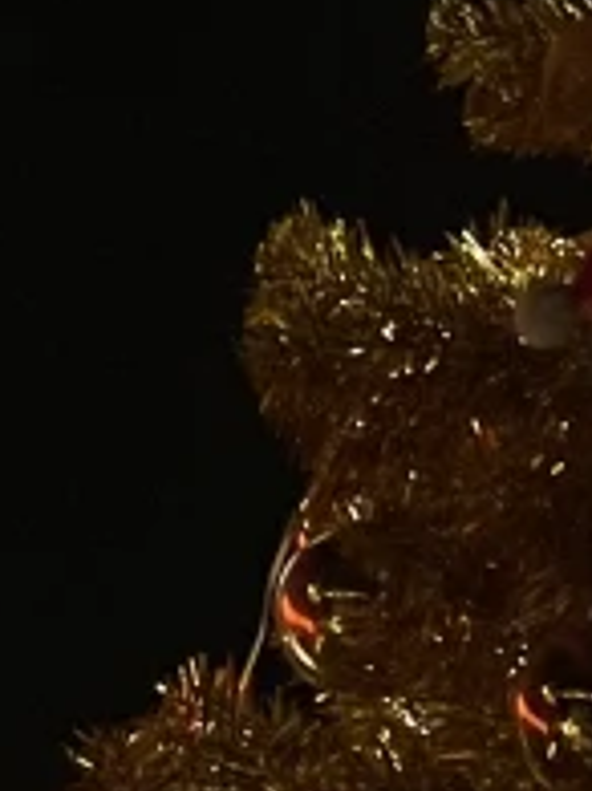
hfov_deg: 3.7
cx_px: 2044
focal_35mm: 384
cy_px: 746
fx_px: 8766
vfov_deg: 5.2
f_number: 2
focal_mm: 6
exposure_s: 1/101
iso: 40
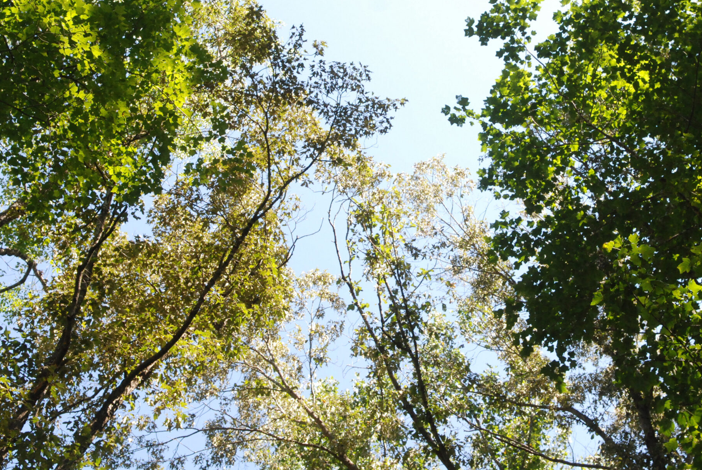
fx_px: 1283
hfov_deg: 30.5
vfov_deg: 20.7
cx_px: 442
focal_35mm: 66
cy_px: 147
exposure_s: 1/400
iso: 800
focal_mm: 31
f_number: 6.3
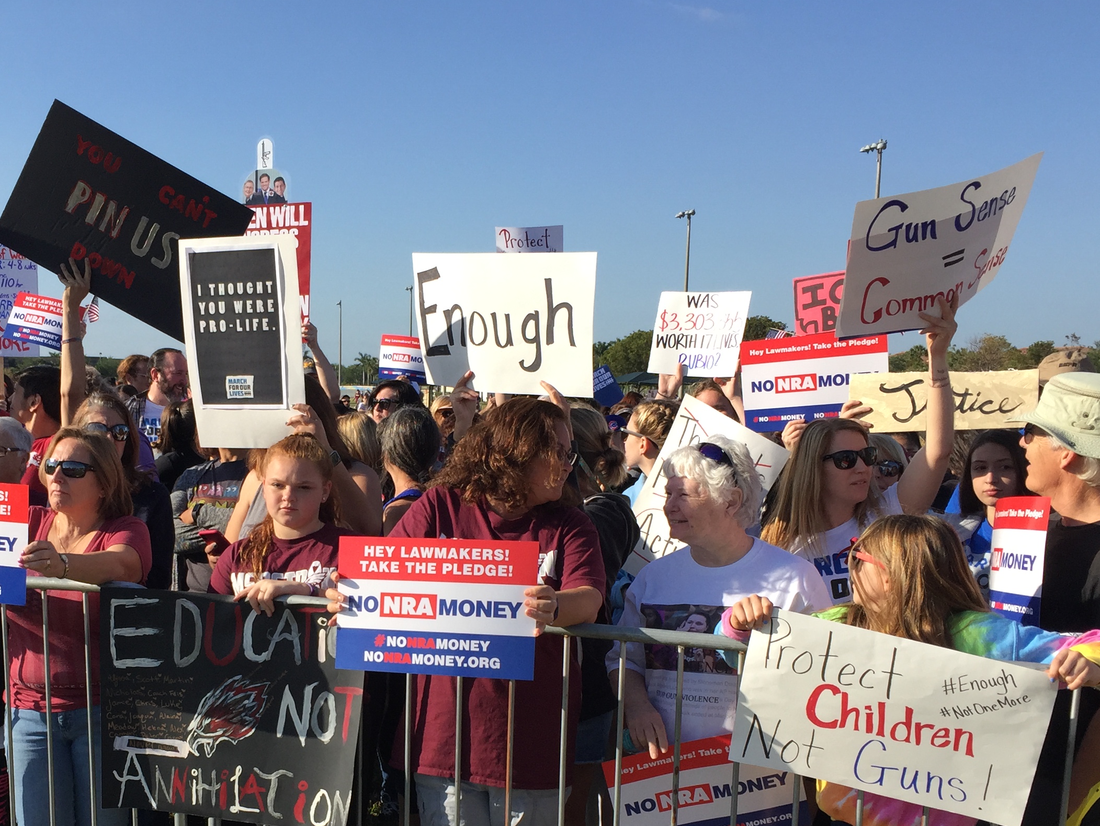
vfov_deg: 31.7
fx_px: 1430
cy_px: 599
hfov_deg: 41.5
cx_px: 368
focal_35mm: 45
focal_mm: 4.15
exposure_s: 1/1647
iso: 32
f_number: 2.2
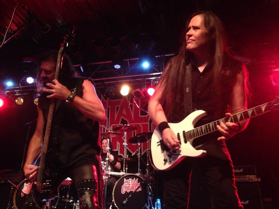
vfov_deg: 42.9
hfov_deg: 55.4
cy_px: 104
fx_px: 266
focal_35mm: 33
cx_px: 140
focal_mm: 4.12
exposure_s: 1/20
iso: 320
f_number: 2.4
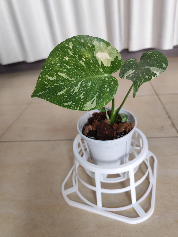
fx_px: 158
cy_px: 118
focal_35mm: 23
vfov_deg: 73.9
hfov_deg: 58.9
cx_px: 89
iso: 640
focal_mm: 6.14
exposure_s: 1/100
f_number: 1.65
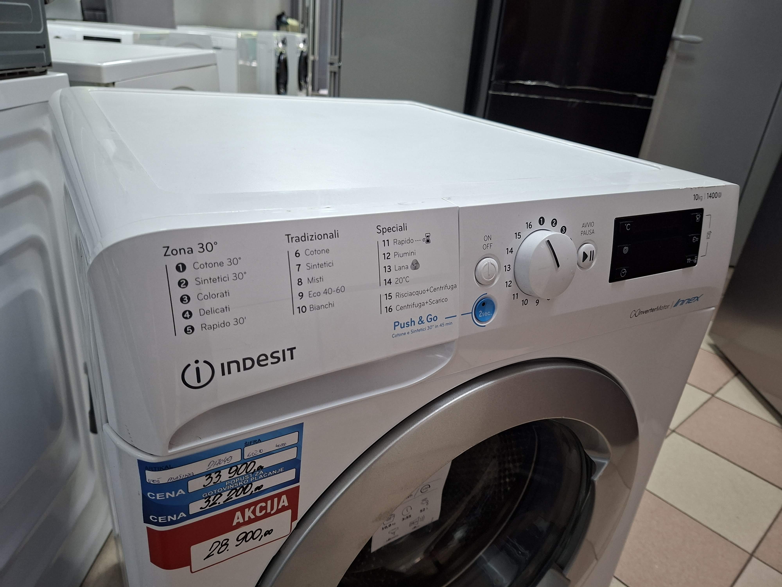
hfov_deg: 73.9
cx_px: 391
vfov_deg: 58.9
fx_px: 520
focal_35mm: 23
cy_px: 294
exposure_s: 1/50
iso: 200
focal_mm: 5.54
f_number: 1.8
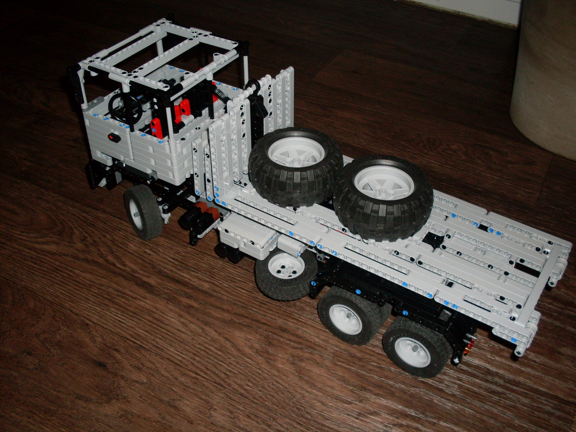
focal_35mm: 38
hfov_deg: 49.0
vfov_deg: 37.7
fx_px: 632
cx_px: 288
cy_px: 216
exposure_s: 1/45
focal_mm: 6.3
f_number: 2.8
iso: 100
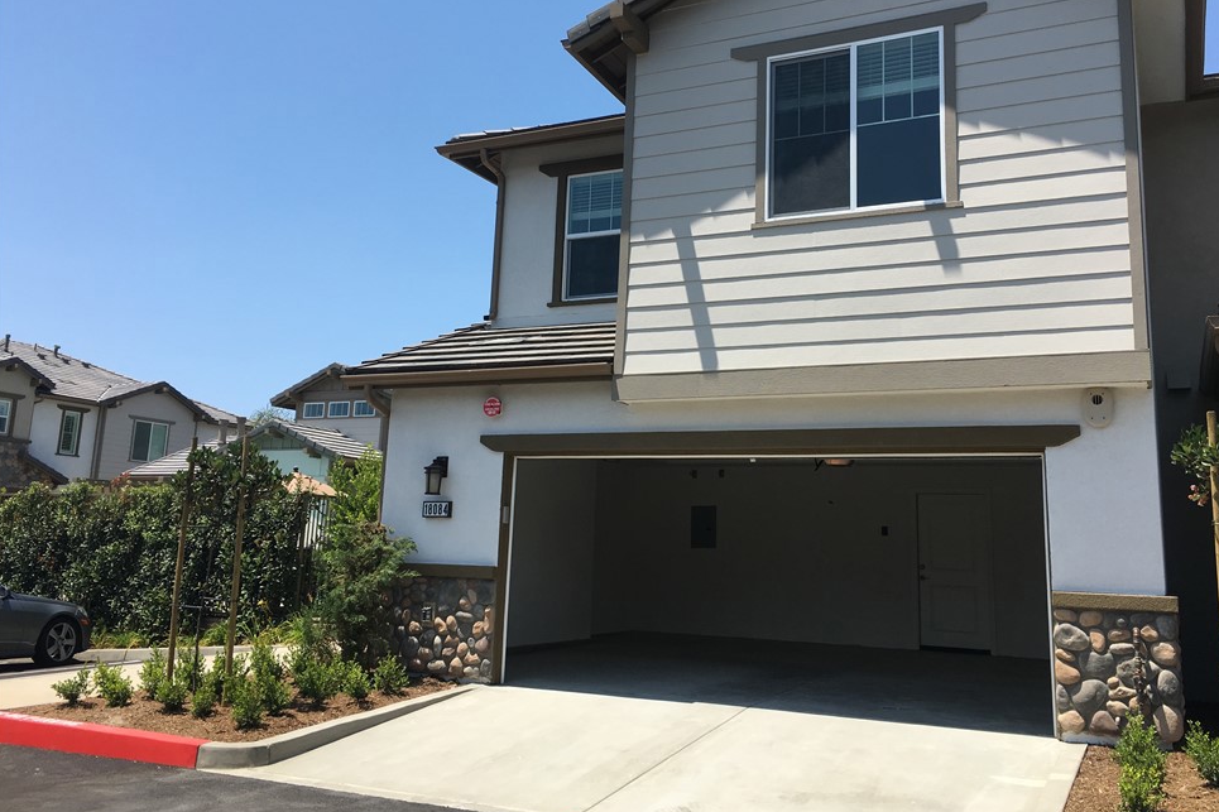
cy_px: 359
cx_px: 640
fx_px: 1083
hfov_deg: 58.7
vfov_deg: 41.0
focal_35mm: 32
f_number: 2.2
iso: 25
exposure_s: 1/1282
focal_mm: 4.15
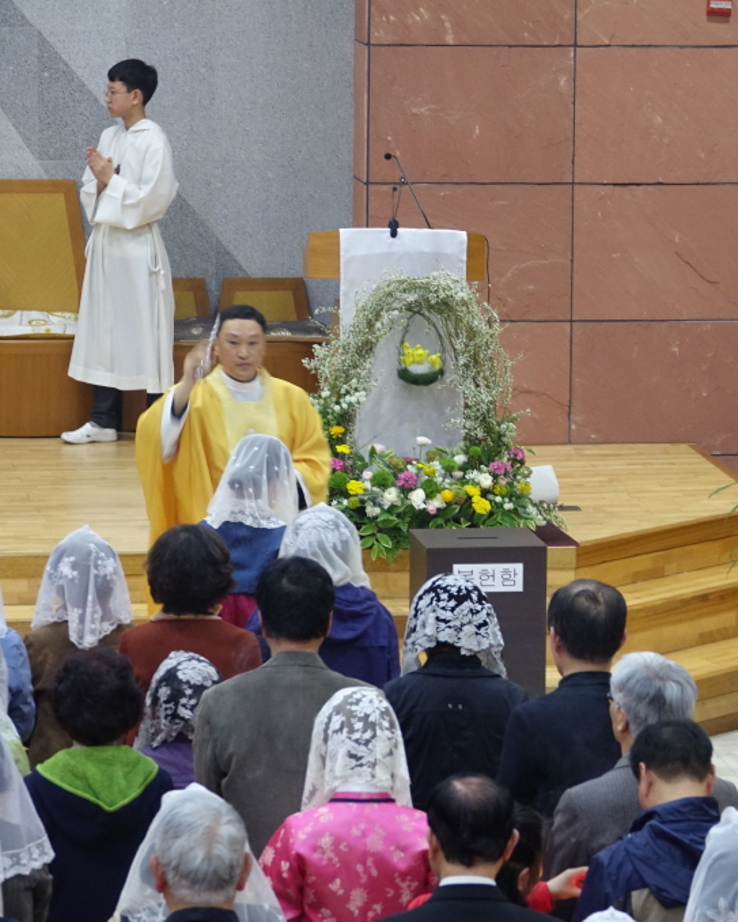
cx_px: 658
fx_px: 5375
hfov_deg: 7.8
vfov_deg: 9.8
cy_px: 463
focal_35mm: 197
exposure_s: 1/25
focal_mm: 51.14
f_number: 4
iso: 800
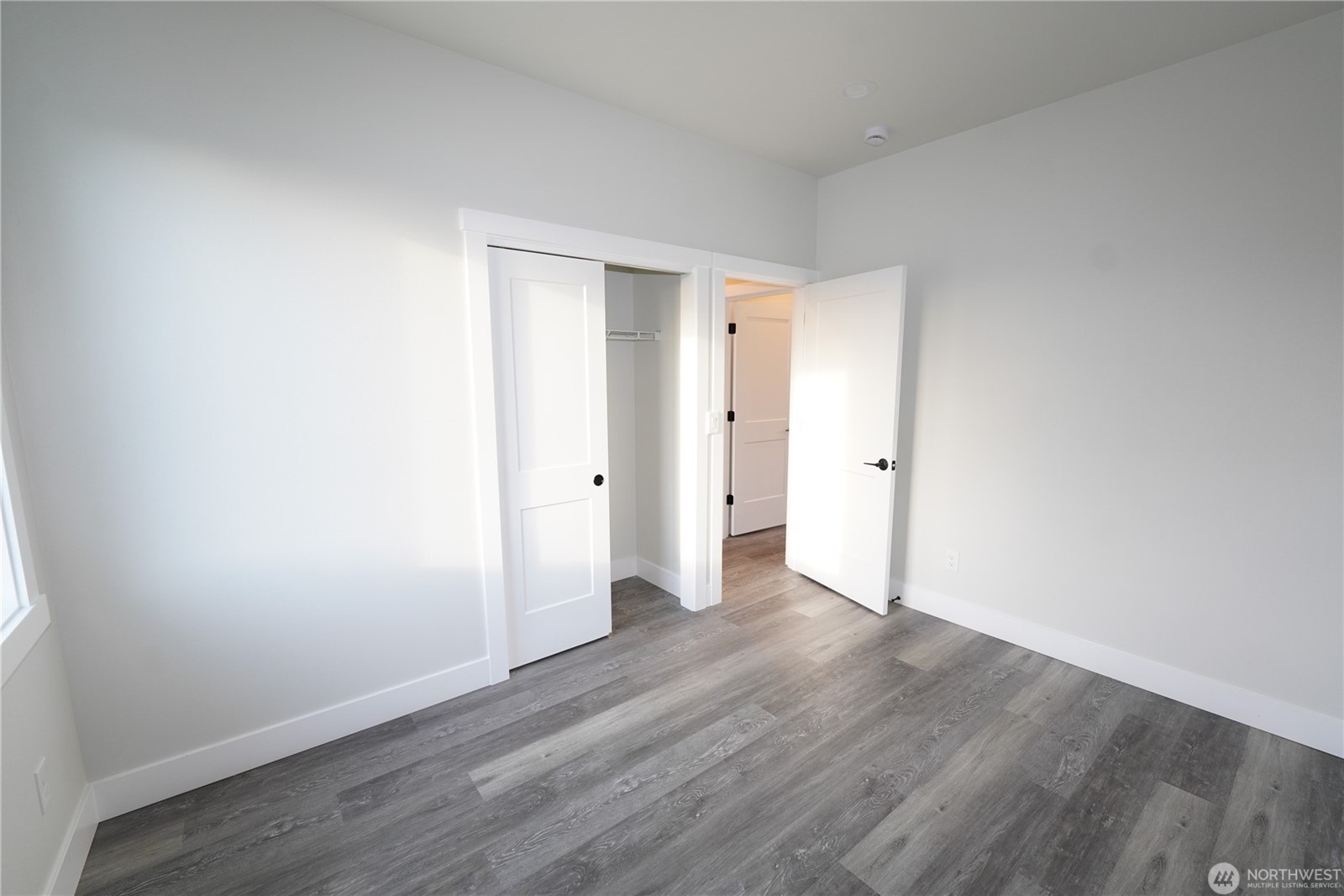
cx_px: 672
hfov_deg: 104.3
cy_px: 448
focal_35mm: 14
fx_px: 523
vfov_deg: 81.2
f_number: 4
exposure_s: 1/160
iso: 640
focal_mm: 14
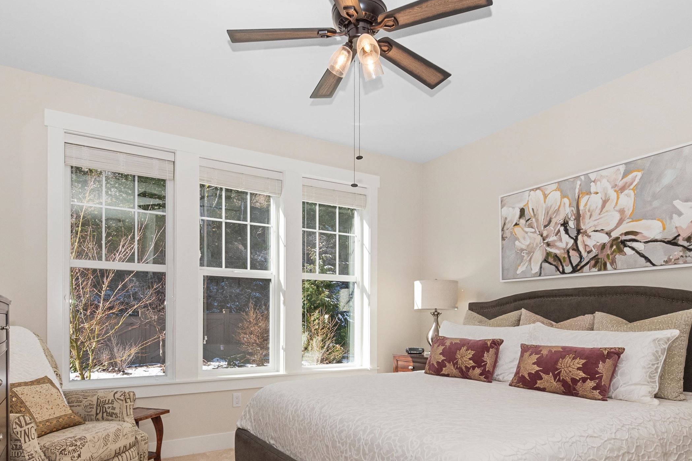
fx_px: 423
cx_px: 343
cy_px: 325
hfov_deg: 78.6
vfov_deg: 55.4
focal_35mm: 22
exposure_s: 1/160
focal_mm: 10
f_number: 9
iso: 250
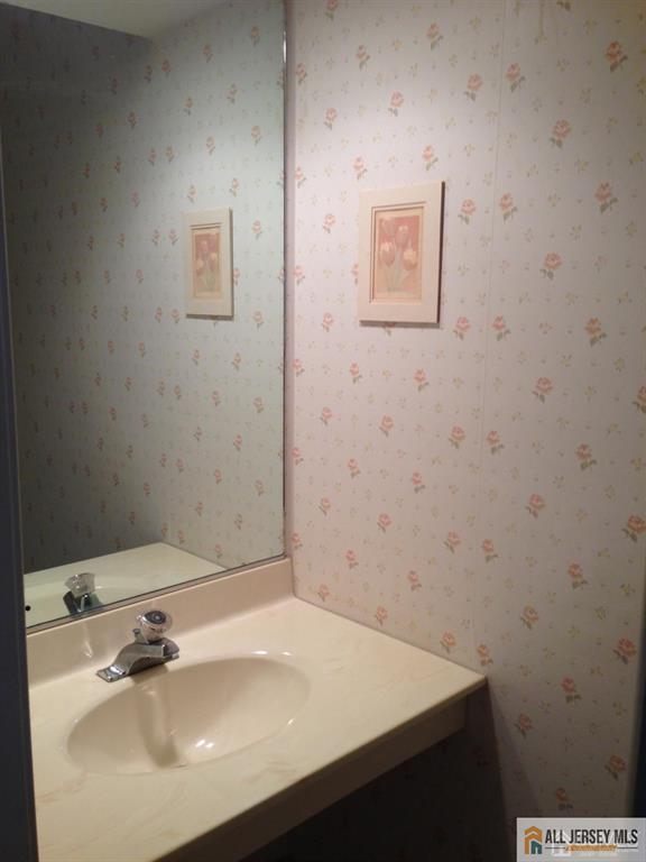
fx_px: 821
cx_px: 323
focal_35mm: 33
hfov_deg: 42.9
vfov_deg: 55.4
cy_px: 431
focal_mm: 4.12
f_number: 2.4
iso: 50
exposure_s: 1/24
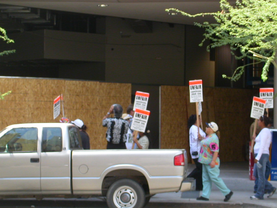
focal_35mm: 111
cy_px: 104
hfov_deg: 17.7
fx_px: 888
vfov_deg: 13.3
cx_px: 138
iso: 100
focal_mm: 16.8
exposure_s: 1/121
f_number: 4.8
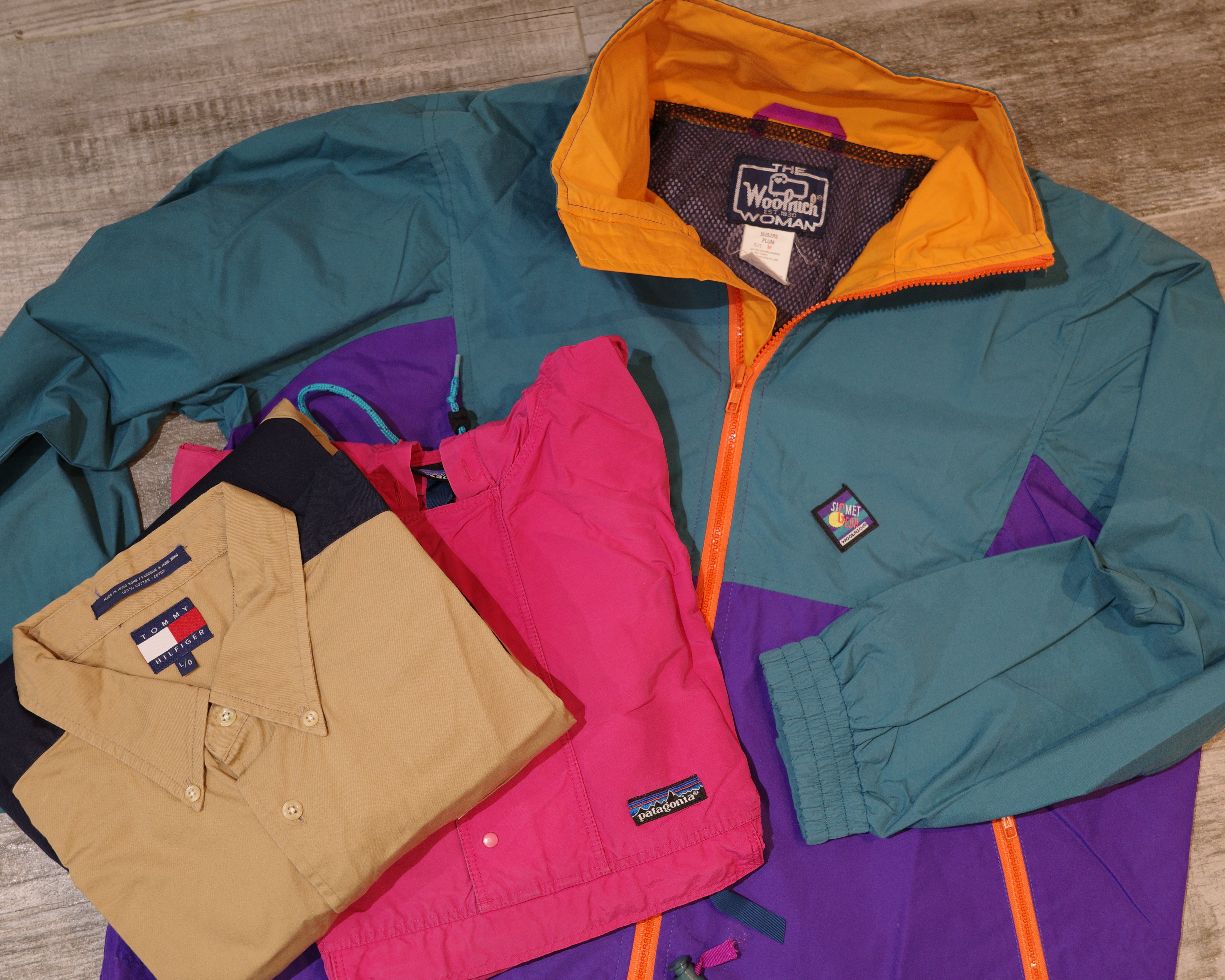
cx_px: 583
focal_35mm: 46
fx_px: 1668
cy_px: 492
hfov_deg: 40.3
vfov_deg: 32.7
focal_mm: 26
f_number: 3.2
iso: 400
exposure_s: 1/13
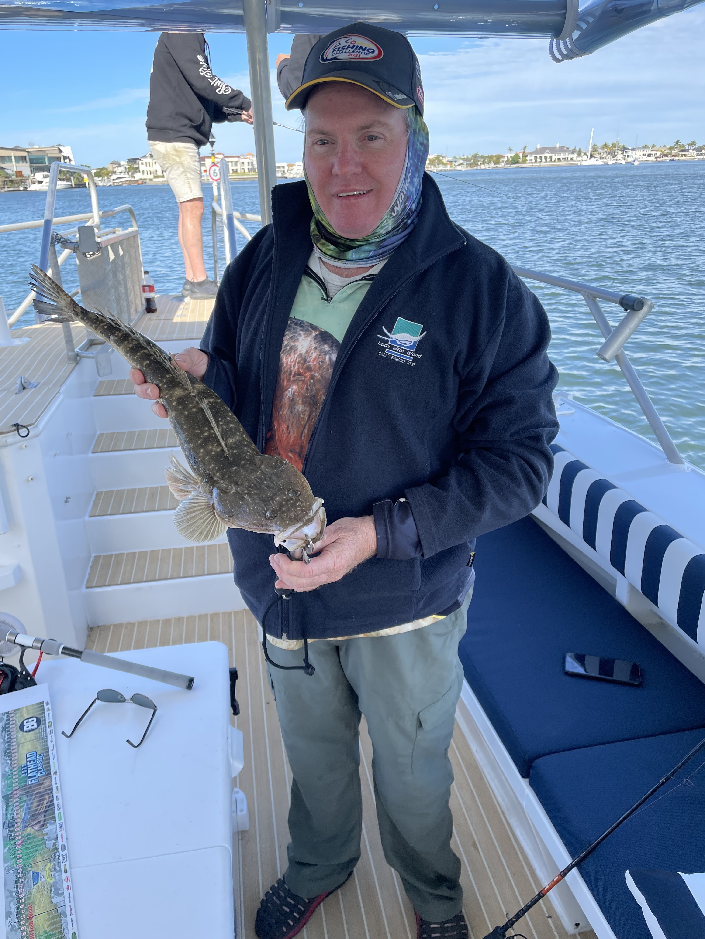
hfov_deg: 53.1
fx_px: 706
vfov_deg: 67.3
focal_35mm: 26
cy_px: 470
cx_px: 352
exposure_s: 1/779
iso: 32
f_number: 1.6
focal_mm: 4.2
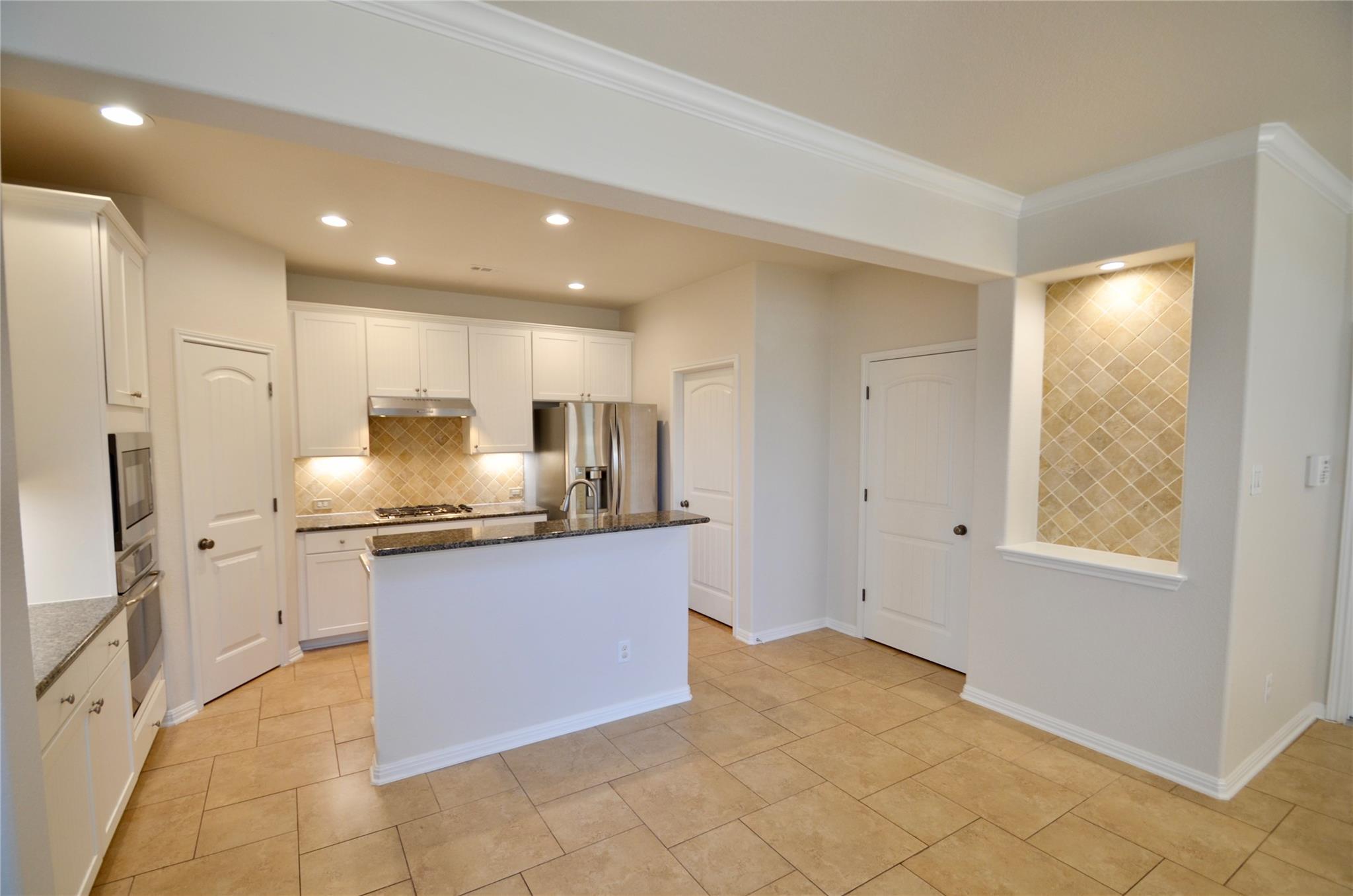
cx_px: 676
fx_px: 563
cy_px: 448
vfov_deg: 77.1
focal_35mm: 15
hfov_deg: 100.5
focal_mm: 10
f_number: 3.5
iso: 200
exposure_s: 1/50
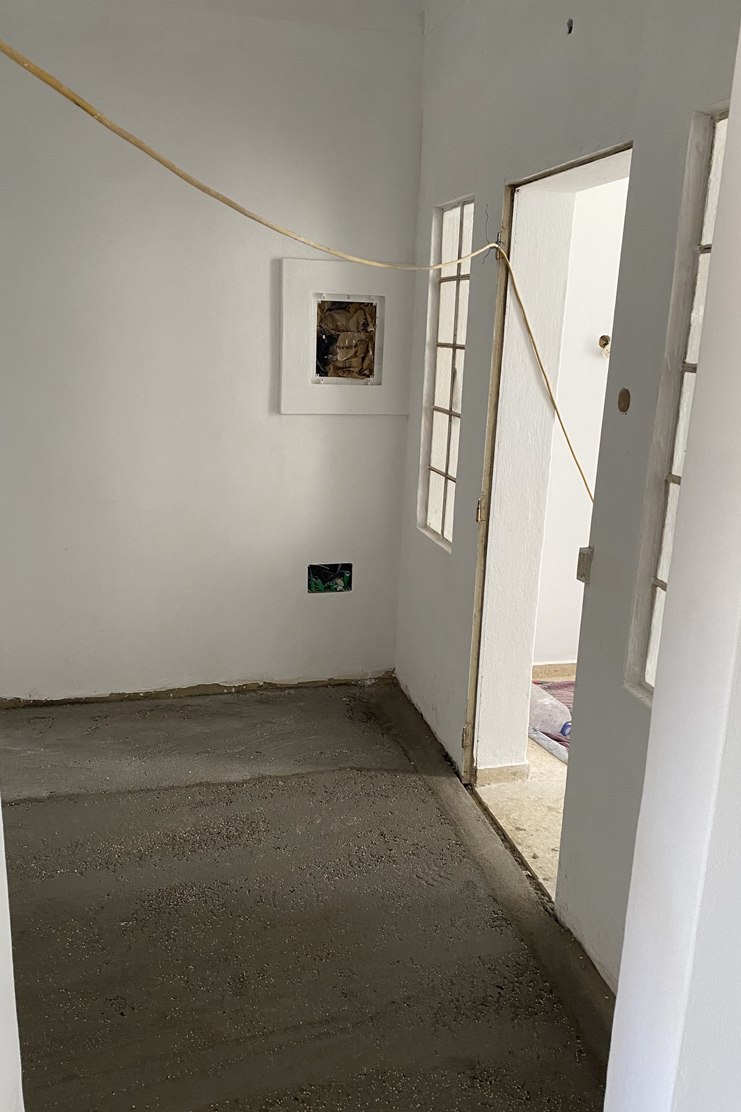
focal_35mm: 28
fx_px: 864
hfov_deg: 46.4
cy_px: 560
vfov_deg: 65.5
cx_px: 337
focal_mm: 4.25
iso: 125
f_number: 1.8
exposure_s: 1/97
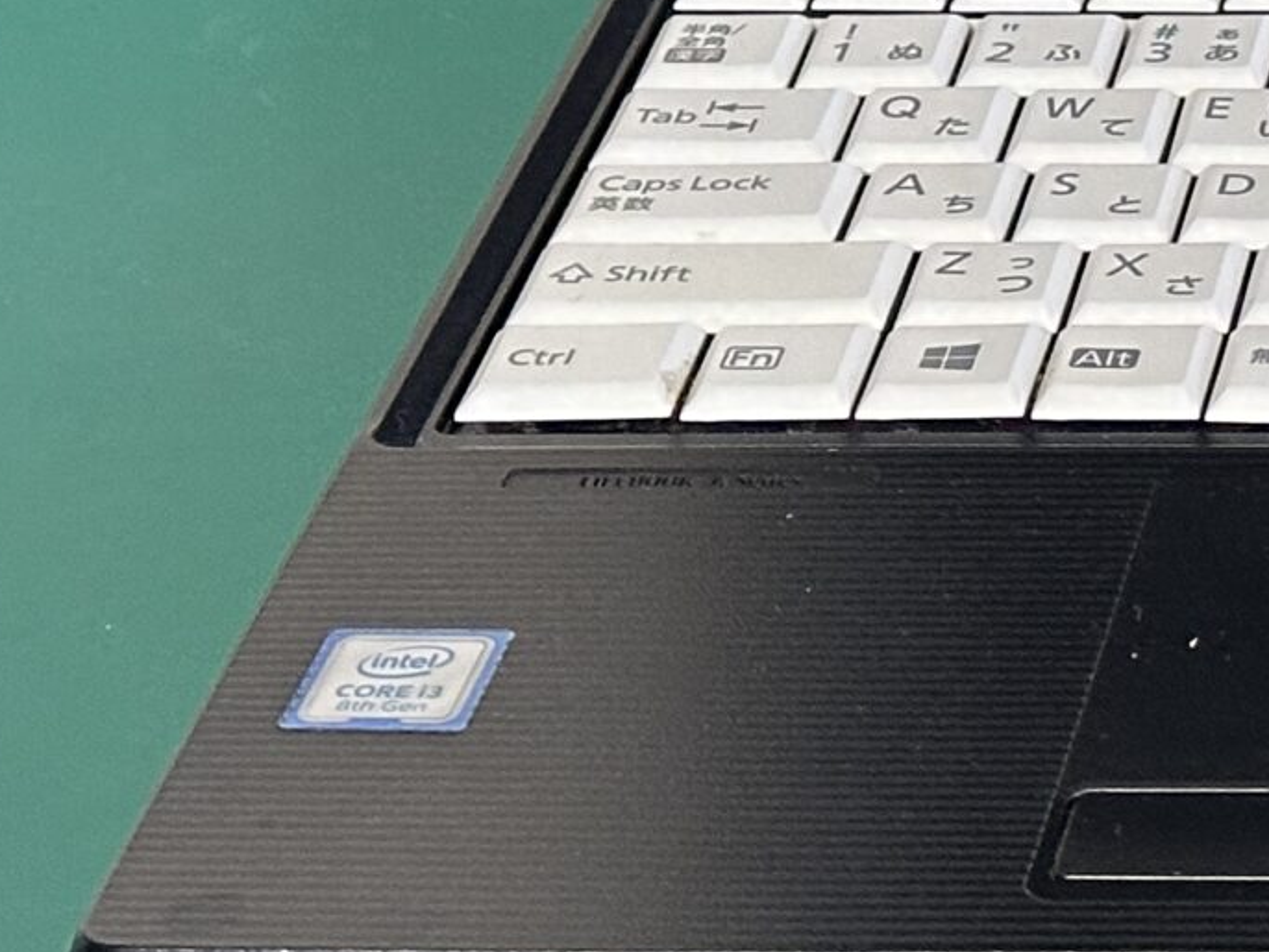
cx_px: 2162
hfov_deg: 10.5
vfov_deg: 8.1
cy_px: -575
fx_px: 6564
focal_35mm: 179
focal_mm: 6.86
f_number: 1.78
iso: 320
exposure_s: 1/33
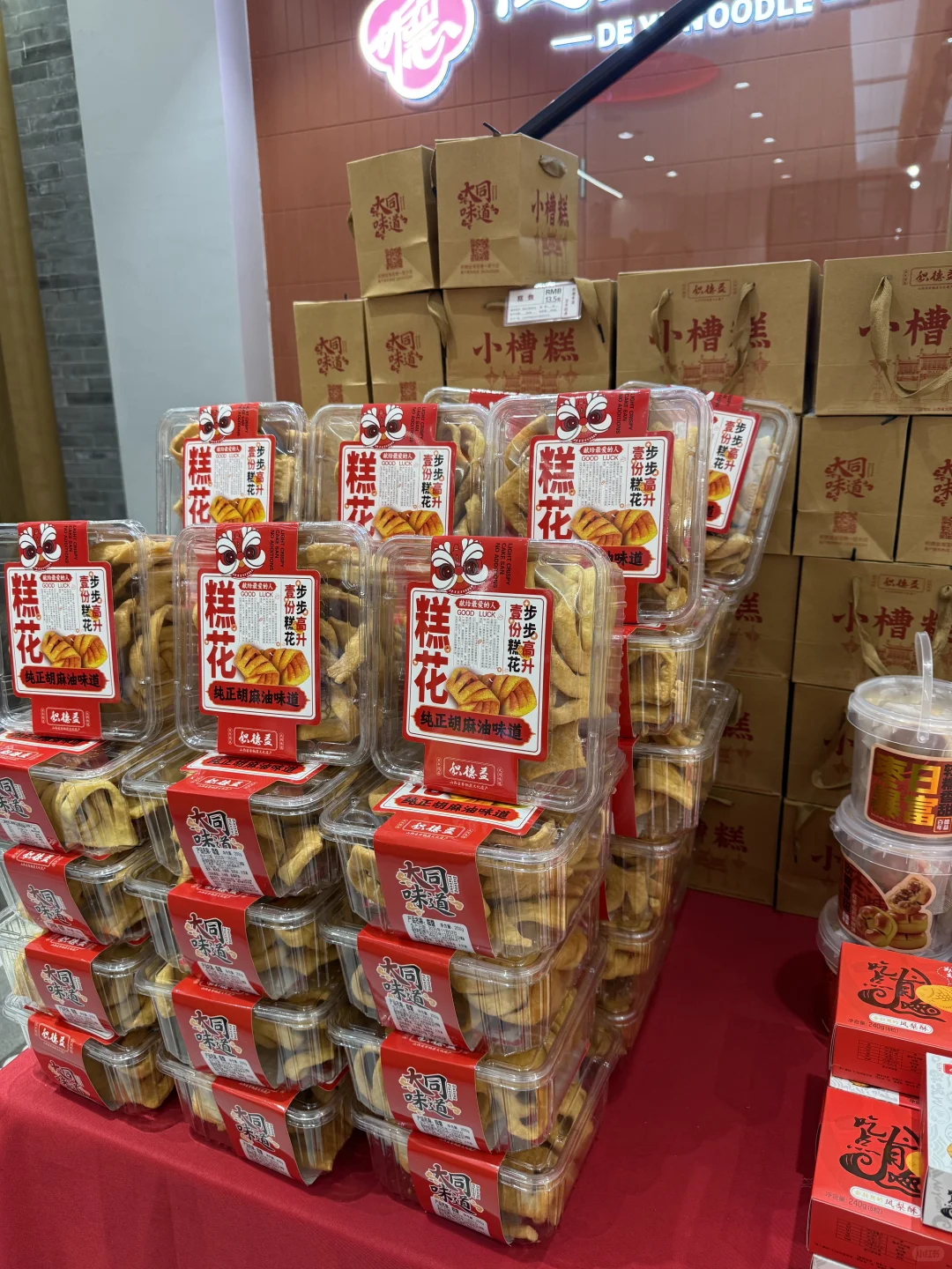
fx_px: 880
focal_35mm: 24
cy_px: 634
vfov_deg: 71.6
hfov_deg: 56.8
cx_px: 476
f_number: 1.78
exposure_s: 1/100
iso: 125
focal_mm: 6.76
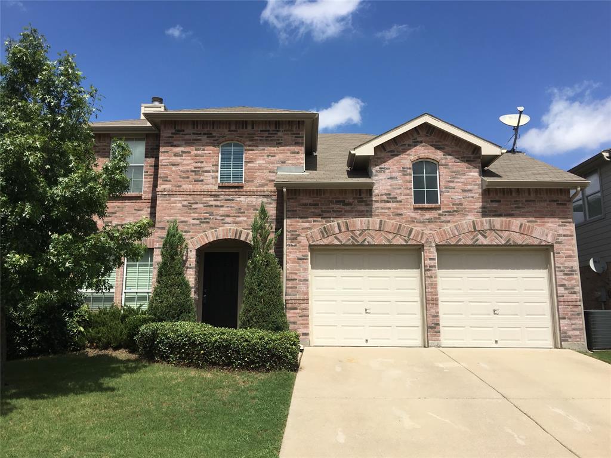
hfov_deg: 61.7
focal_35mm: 29
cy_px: 229
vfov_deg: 48.2
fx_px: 512
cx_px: 306
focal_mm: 4.15
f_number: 2.2
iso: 25
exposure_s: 1/2481
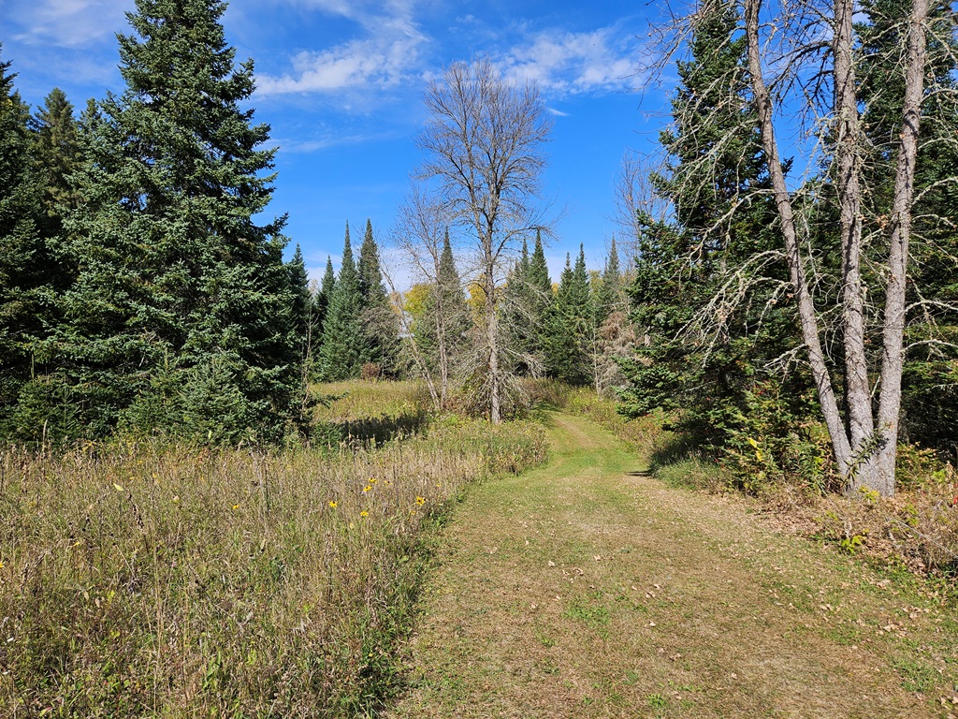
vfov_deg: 58.9
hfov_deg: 73.9
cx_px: 479
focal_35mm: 23
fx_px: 637
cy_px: 360
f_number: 1.8
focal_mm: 5.4
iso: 25
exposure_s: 1/1844
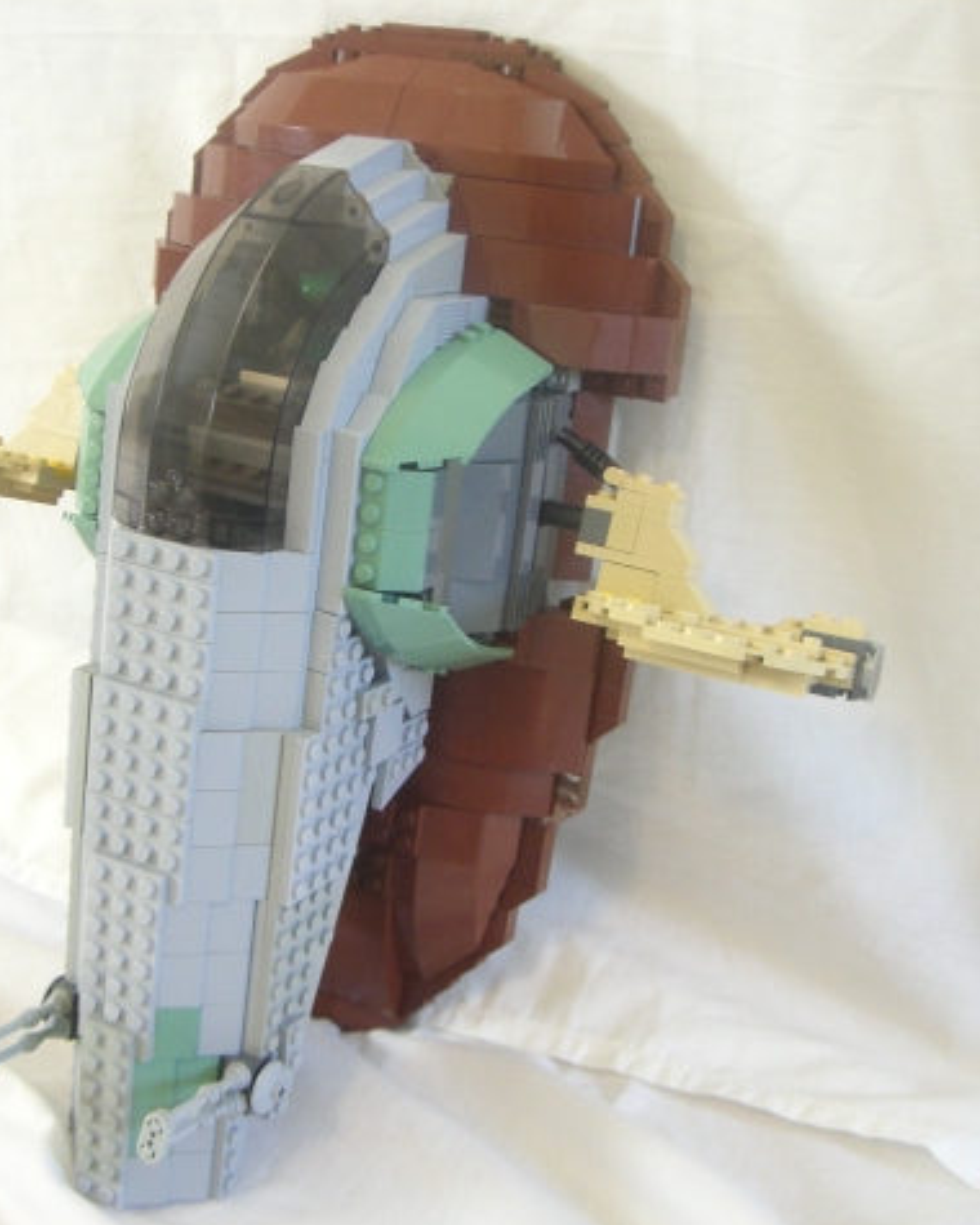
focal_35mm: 50
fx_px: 1813
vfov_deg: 37.3
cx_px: 382
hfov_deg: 30.2
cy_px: 611
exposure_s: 1/13
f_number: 2.7
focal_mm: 6.2
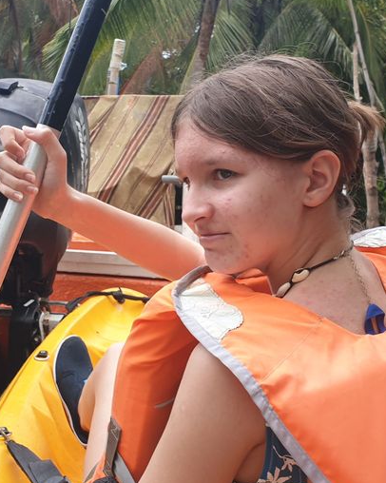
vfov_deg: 45.8
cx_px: 141
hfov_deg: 37.1
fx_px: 572
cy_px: 233
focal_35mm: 40
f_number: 2.4
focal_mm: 4.3
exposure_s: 1/190
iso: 50
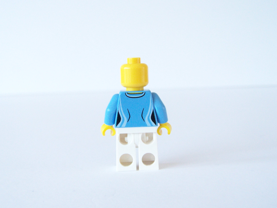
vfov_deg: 28.6
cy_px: 104
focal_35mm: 51
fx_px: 408
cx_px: 138
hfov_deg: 37.5
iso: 400
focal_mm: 8.5
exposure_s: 1/2
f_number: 4
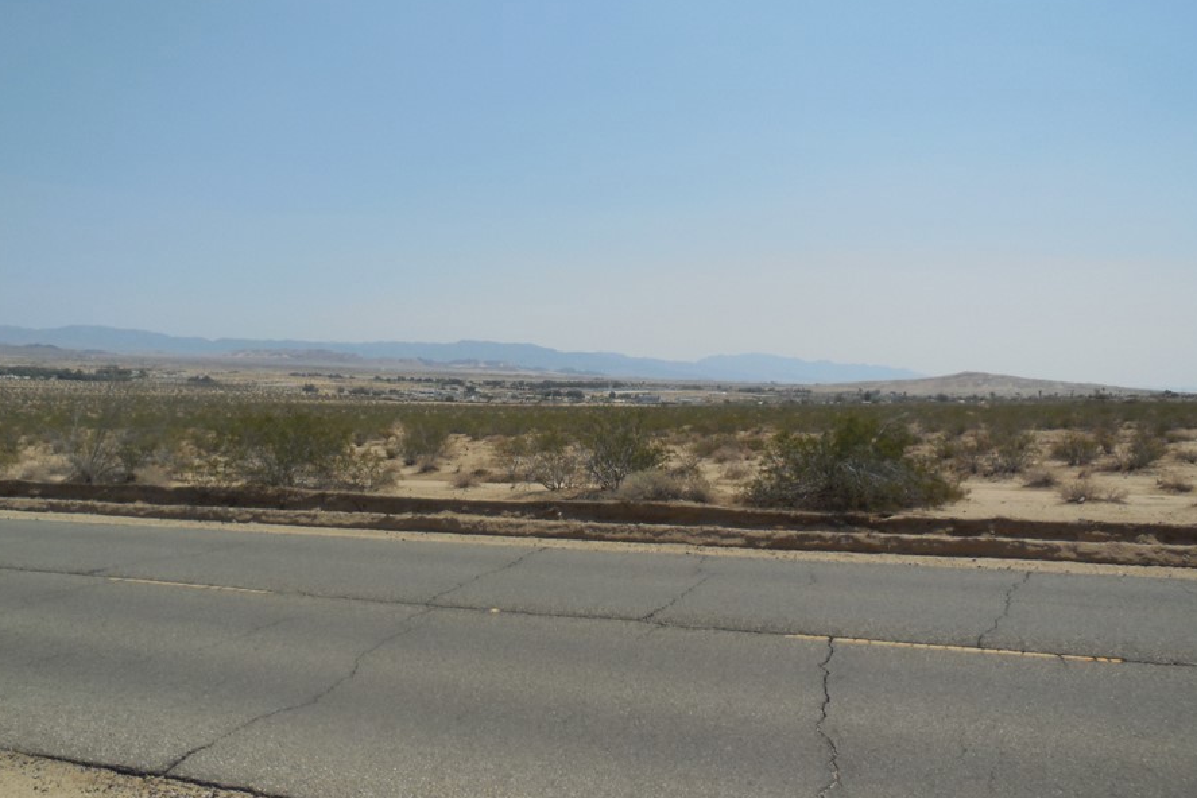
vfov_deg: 43.5
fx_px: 997
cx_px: 546
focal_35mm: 30
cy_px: 348
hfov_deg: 61.8
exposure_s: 1/1000
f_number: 6.2
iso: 125
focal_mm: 4.5
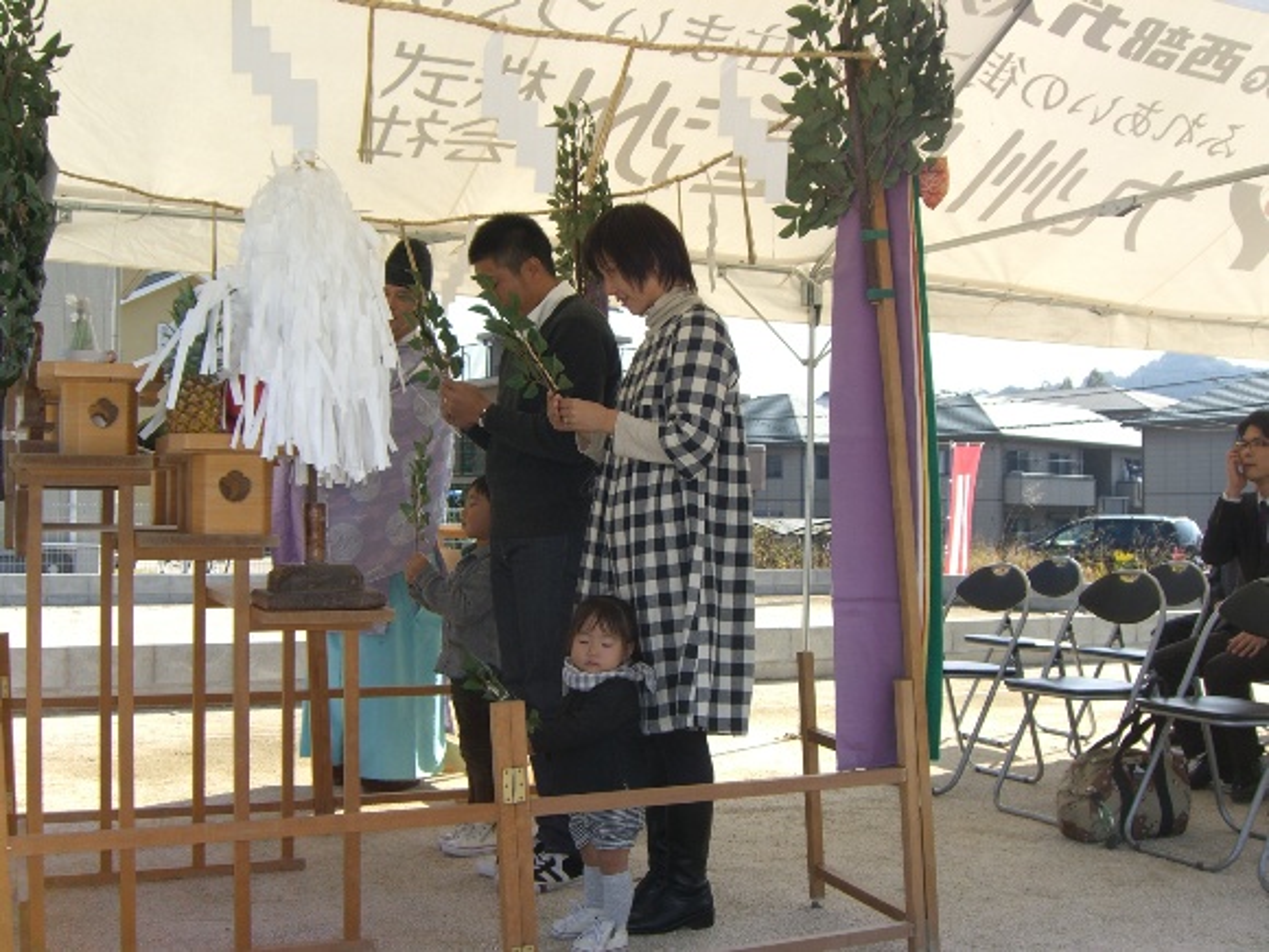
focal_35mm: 38
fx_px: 1393
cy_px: 476
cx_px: 634
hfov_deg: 49.0
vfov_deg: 37.7
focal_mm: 7.9
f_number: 4
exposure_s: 1/400
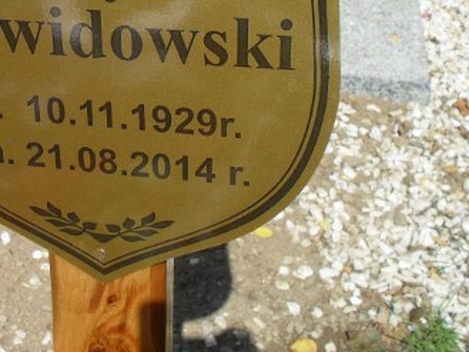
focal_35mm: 68
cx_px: 104
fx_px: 922
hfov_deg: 28.0
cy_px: 17
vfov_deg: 21.0
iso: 100
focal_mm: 6.3
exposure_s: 1/180
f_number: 8.4
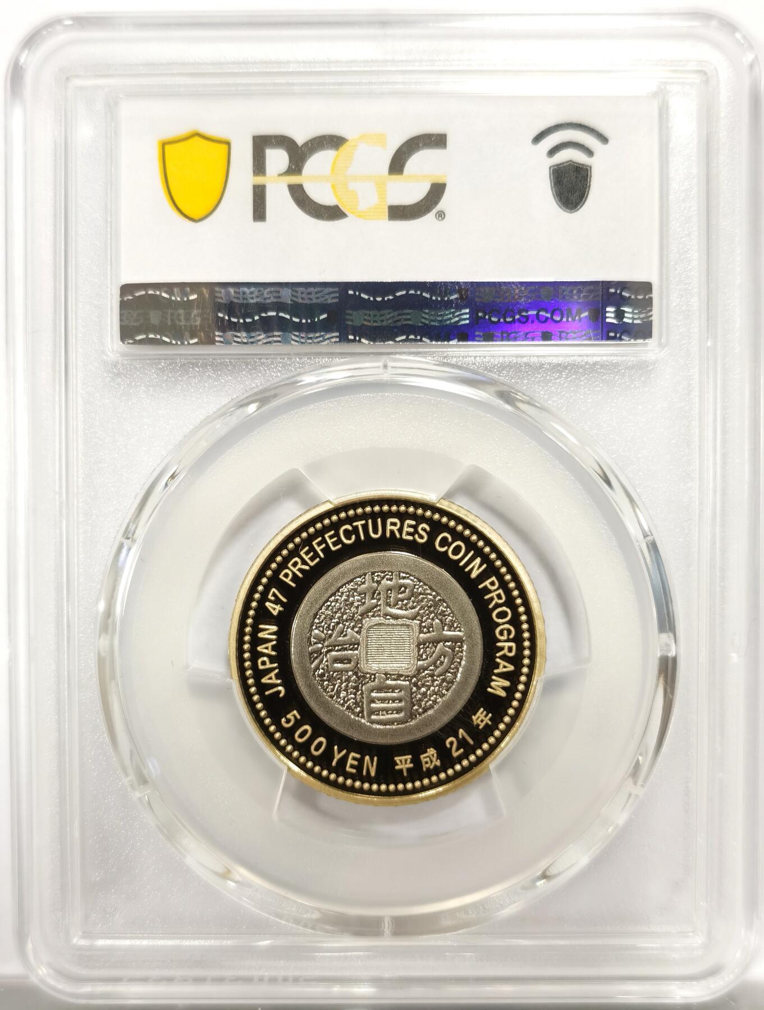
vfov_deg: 35.4
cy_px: 505
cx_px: 382
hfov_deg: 27.2
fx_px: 1581
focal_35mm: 54
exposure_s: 1/100
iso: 160
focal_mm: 5.56
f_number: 16
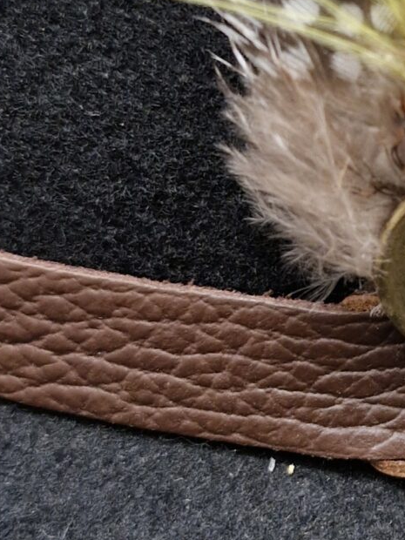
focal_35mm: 95
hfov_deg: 14.9
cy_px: 173
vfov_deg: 20.6
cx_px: 519
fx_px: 1482
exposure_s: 1/50
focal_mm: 5.54
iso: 640
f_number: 1.8
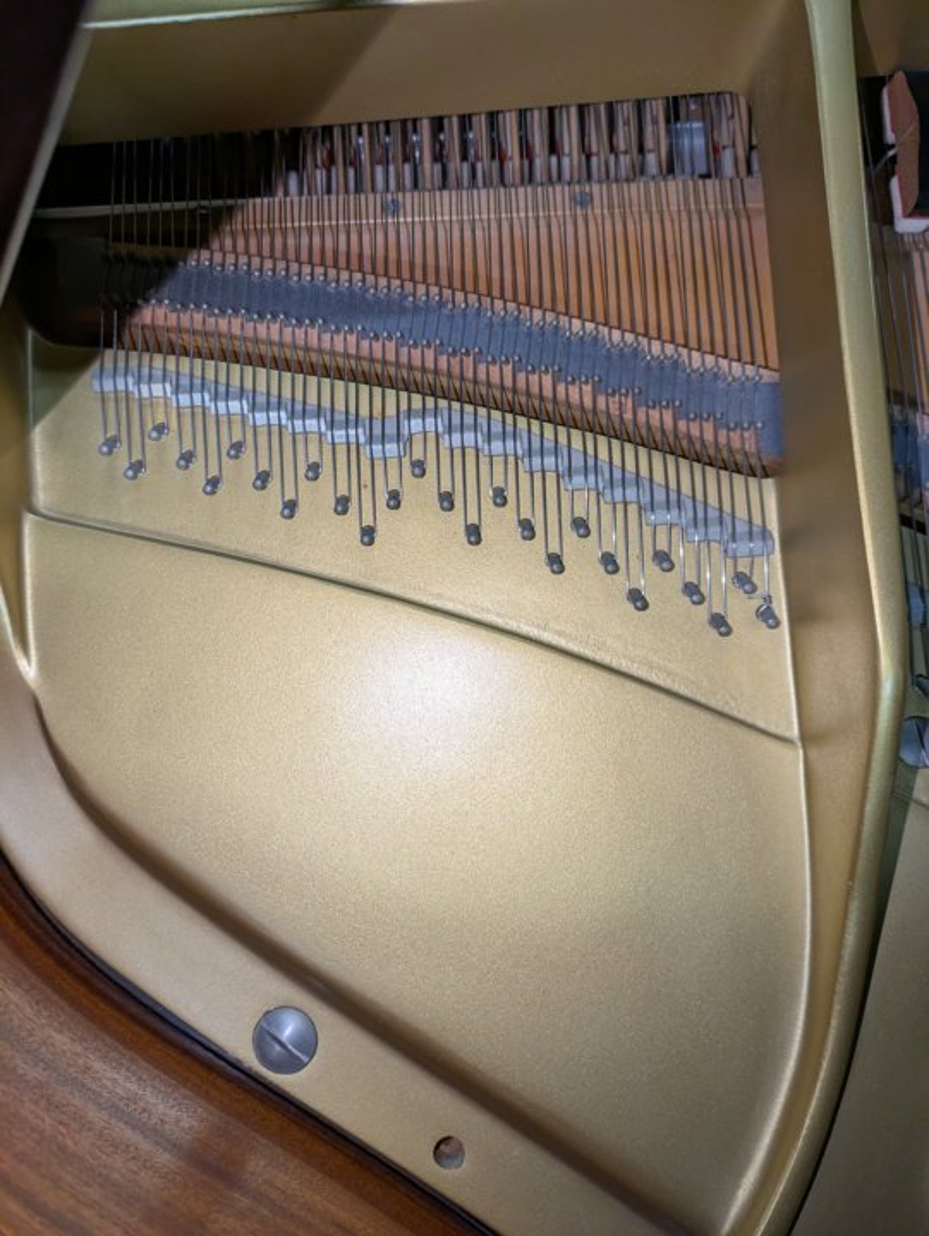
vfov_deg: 69.4
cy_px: 618
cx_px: 464
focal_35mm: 25
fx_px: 894
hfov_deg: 54.9
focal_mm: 5.43
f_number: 1.89
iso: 102
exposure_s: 1/120
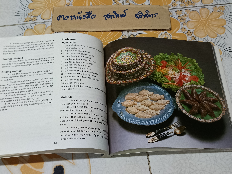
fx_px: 161
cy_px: 87
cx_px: 116
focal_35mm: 24
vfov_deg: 56.8
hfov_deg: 71.6
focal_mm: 5.31
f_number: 1.7
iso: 950
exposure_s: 1/33.3
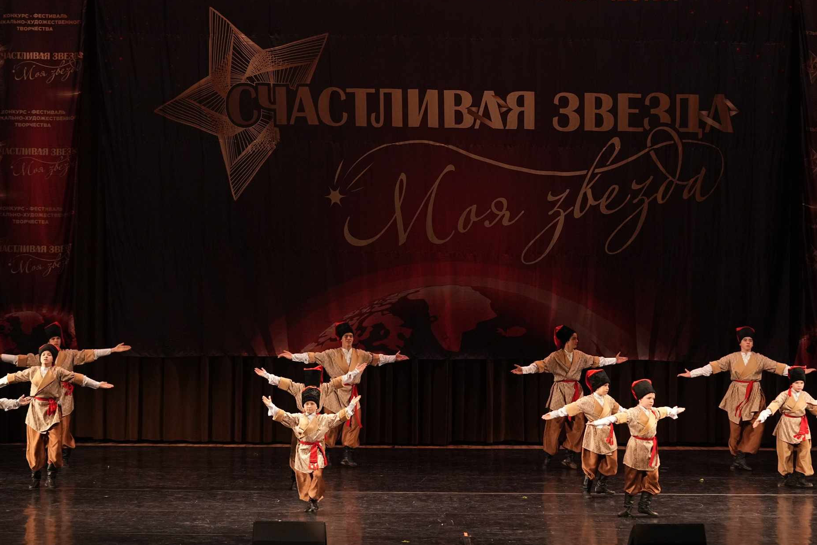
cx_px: 395
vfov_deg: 14.1
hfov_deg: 21.0
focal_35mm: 97
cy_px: 171
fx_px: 2202
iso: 2500
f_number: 2.8
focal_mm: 70
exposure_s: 1/400
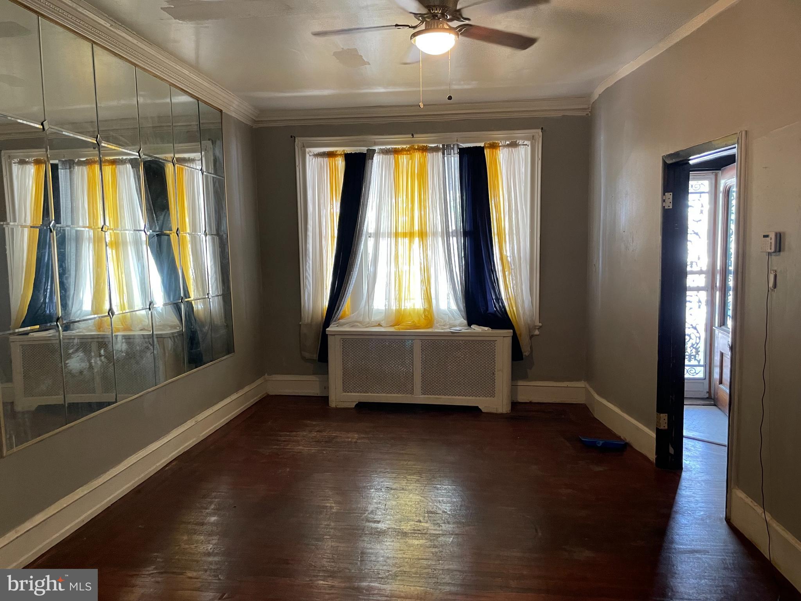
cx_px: 400
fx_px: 602
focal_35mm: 26
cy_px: 300
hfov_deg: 67.3
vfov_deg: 53.1
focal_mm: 4.2
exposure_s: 1/60
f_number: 1.6
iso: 200
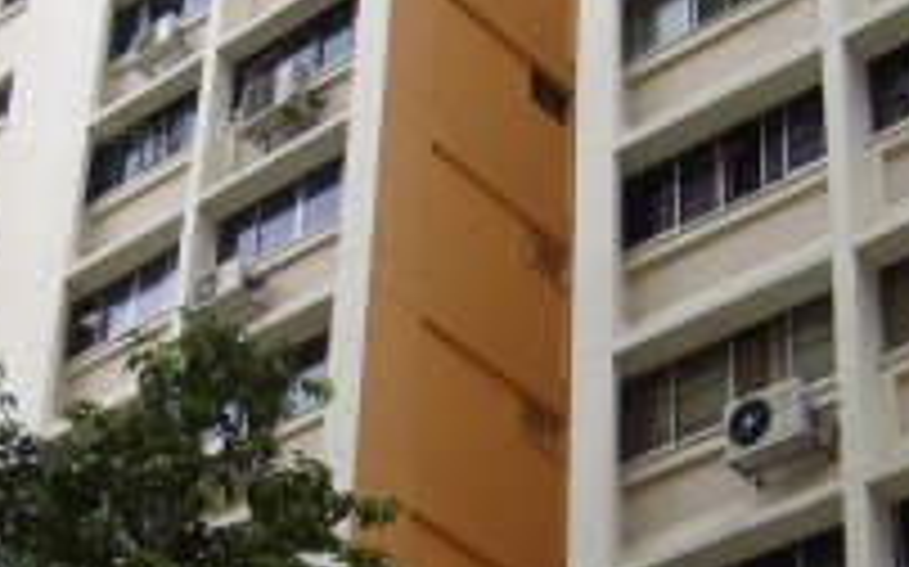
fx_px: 2501
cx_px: 338
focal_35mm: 101
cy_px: 585
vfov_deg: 12.8
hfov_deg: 20.6
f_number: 7.1
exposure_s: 1/180
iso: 80
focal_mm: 5.8
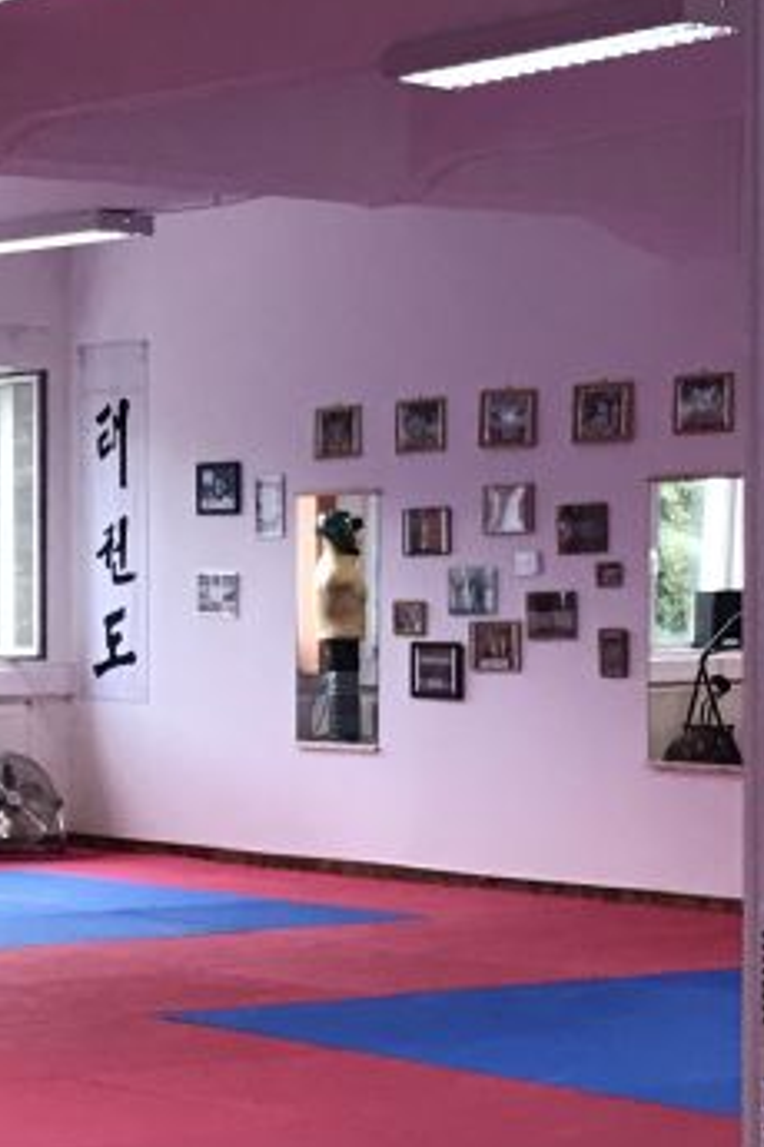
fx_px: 3438
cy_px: 705
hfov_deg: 12.5
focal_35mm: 108
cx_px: -83
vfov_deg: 18.9
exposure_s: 1/33
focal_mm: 3.99
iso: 40
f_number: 1.8
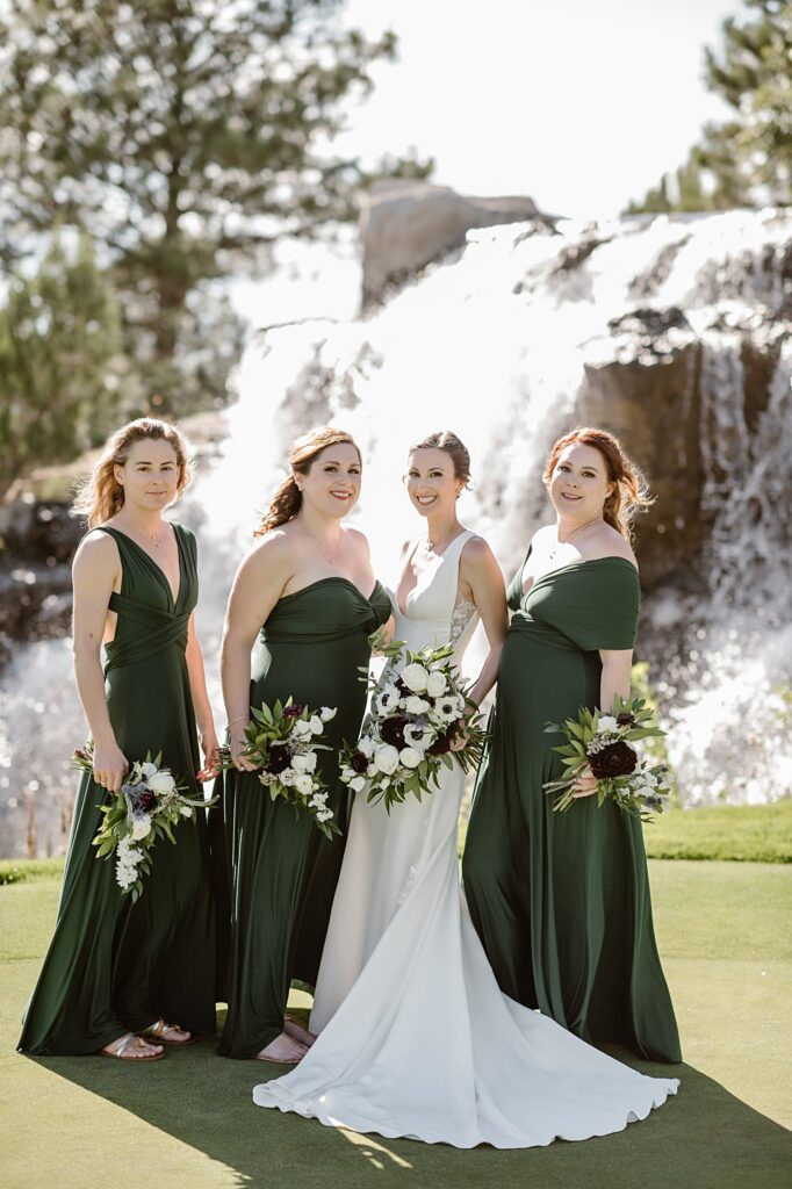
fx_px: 2807
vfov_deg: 23.9
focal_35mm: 85
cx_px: 396
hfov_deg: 16.1
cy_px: 594
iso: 200
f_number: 2.2
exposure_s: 1/1000
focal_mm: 85
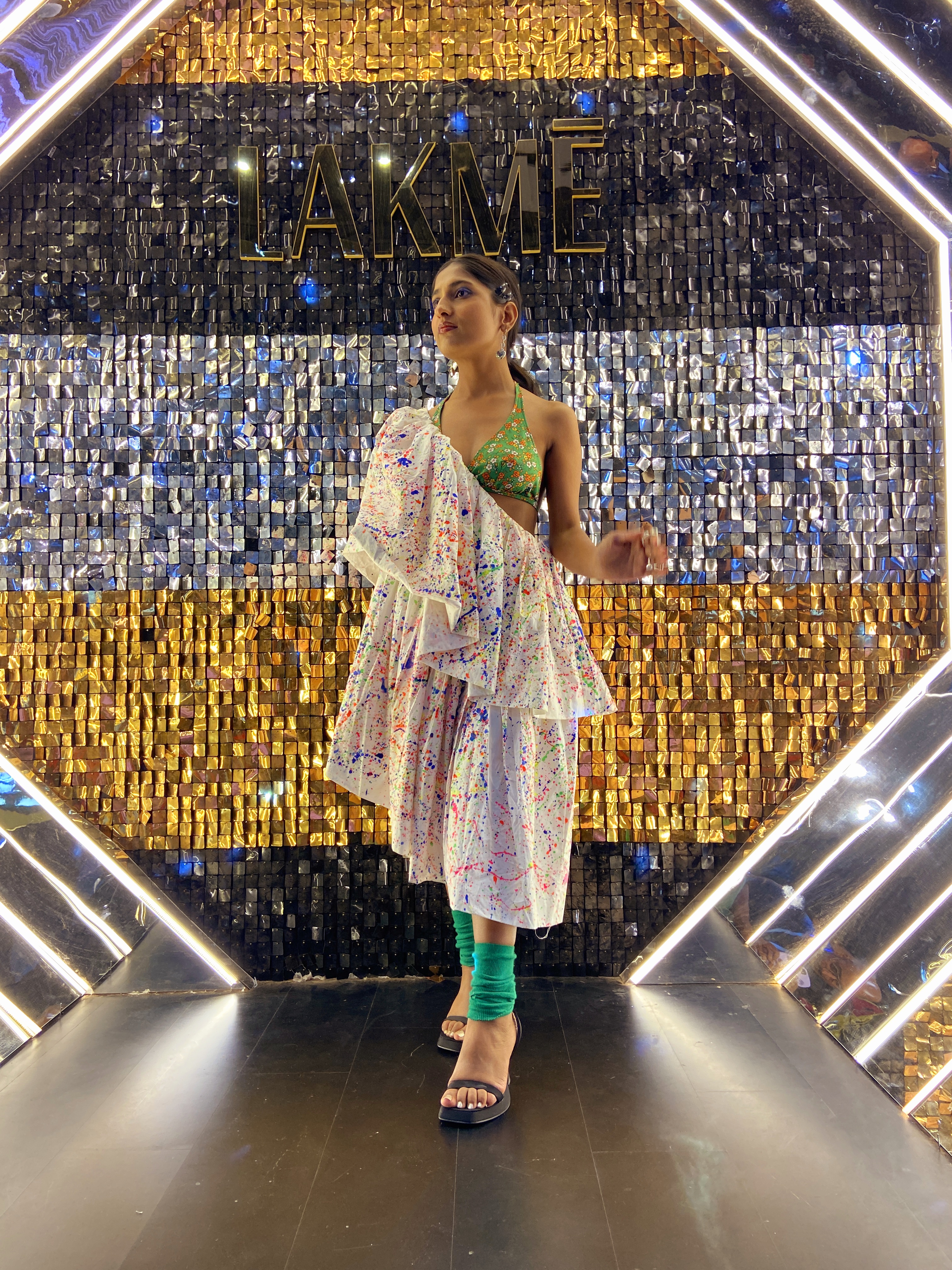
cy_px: 635
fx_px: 953
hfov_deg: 53.1
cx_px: 476
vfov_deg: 67.3
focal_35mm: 26
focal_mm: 4.25
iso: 64
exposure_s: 1/115
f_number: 1.8
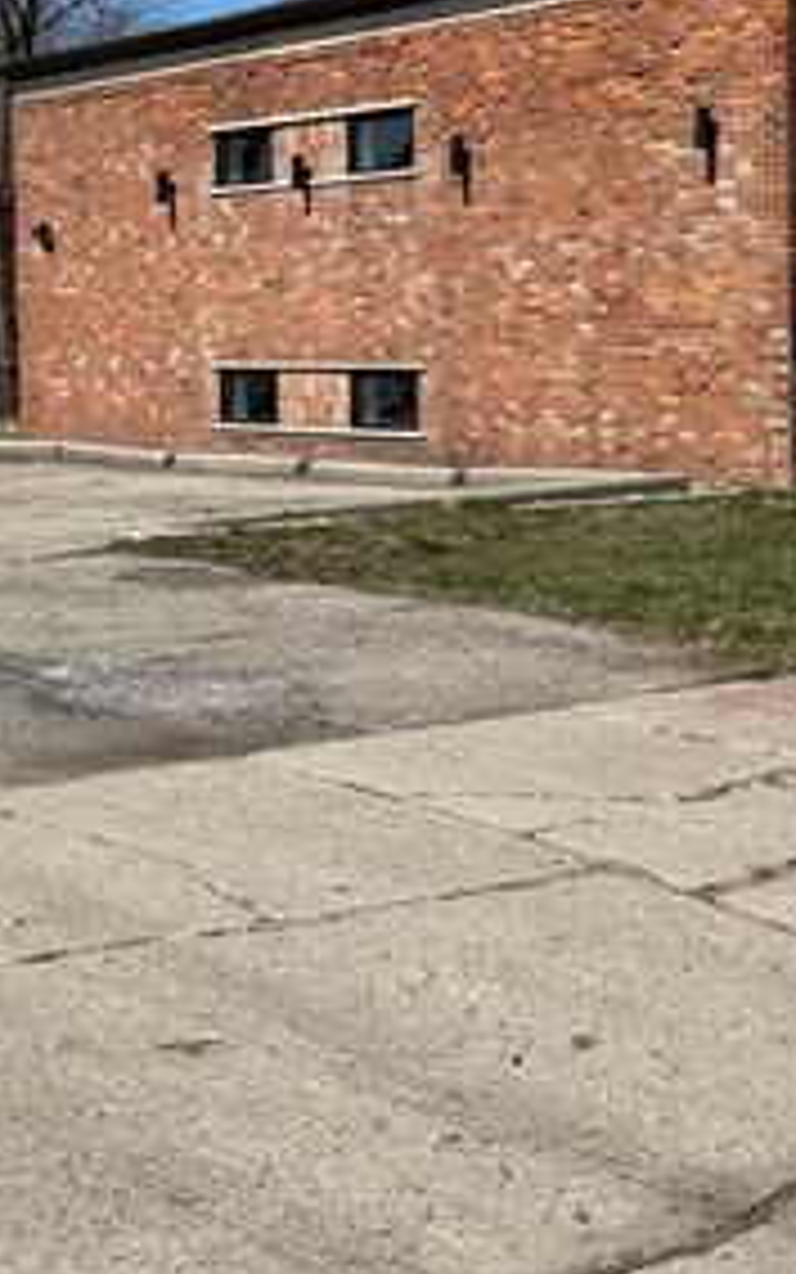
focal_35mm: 60
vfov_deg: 33.7
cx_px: 760
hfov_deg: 21.0
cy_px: 421
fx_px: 2082
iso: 80
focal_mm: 6.76
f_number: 1.78
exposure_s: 1/6173
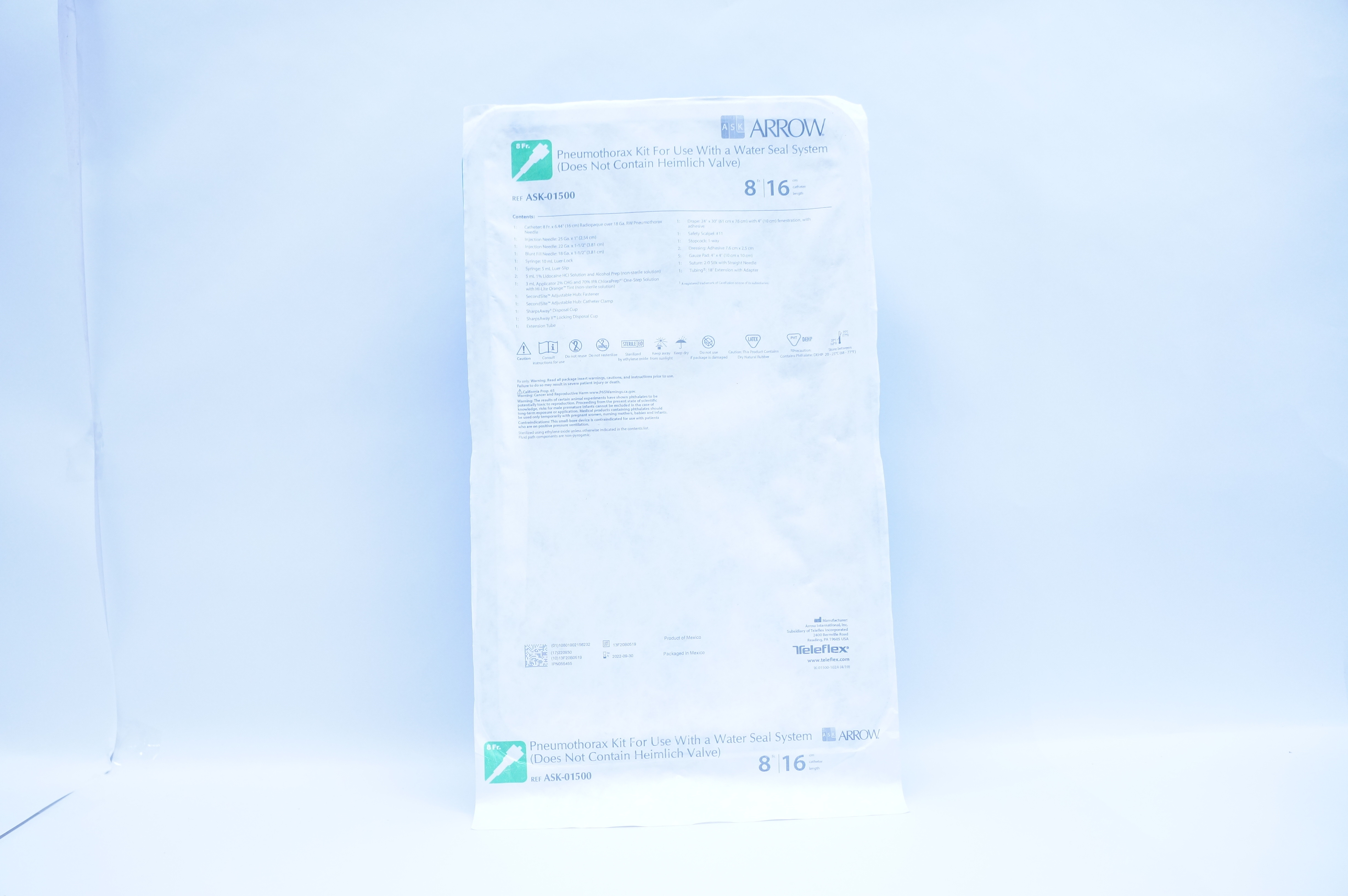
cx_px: 674
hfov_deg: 67.4
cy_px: 448
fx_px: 1010
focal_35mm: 27
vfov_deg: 47.8
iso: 800
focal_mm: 18
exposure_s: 1/200
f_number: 4.5
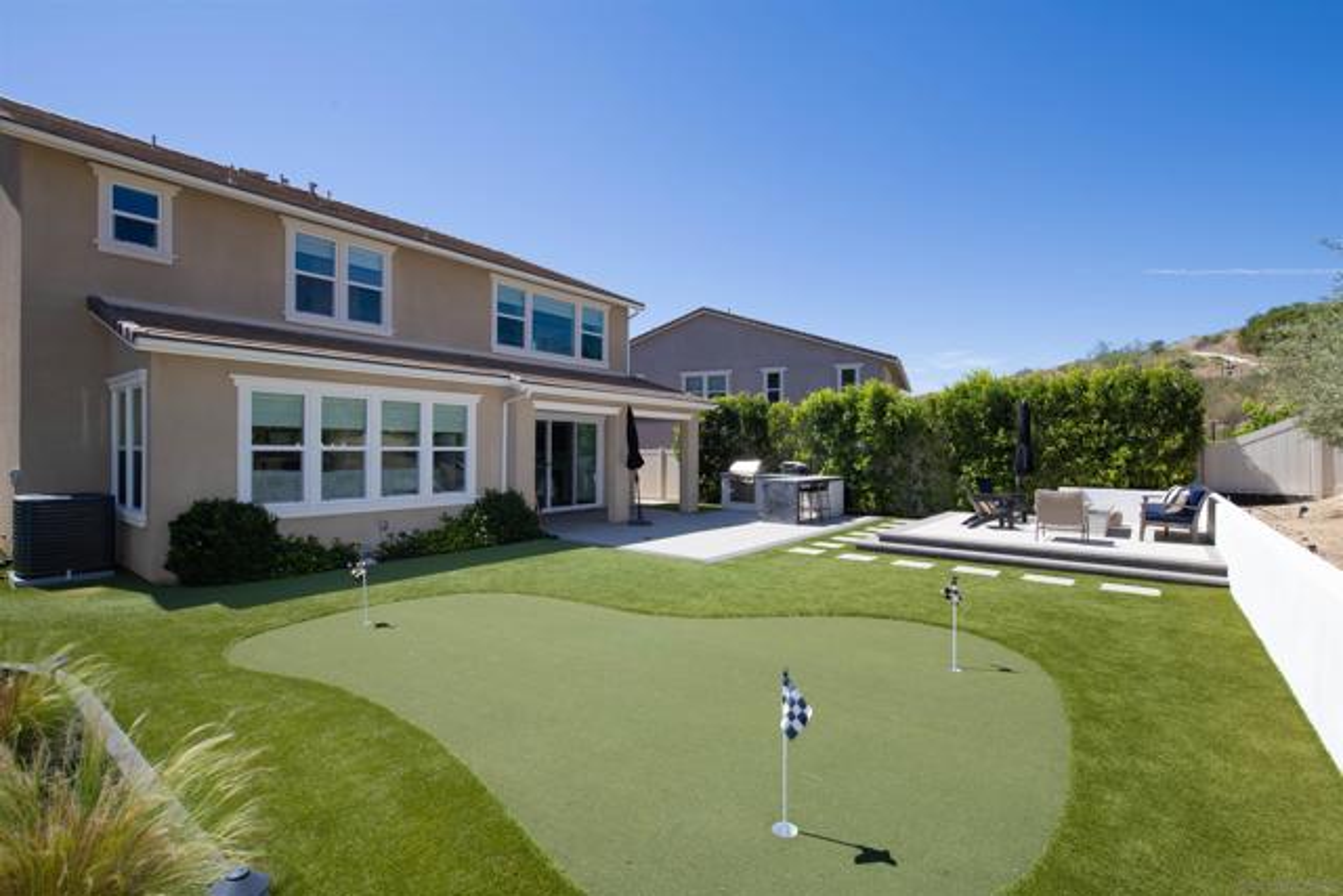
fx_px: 597
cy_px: 448
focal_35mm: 16
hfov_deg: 96.7
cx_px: 672
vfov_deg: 73.8
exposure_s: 1/250
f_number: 11
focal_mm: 16
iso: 320
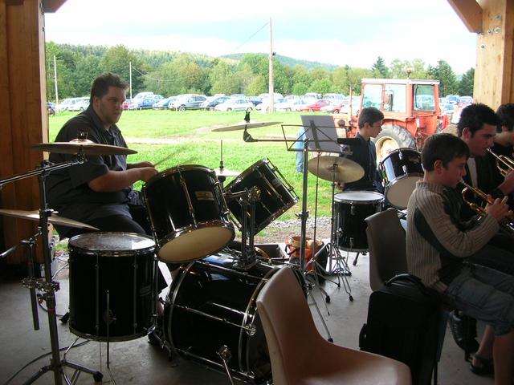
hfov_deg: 52.6
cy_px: 192
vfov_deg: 40.7
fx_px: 520
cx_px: 257
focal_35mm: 35
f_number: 2.8
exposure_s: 1/44.8
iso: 50
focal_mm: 5.8
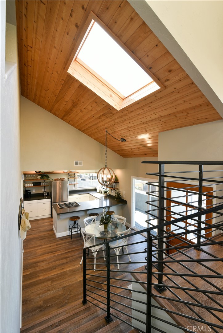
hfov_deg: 73.8
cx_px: 112
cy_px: 166
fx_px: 148
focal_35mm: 16
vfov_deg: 96.7
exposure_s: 1/20
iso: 400
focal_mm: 16
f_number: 10
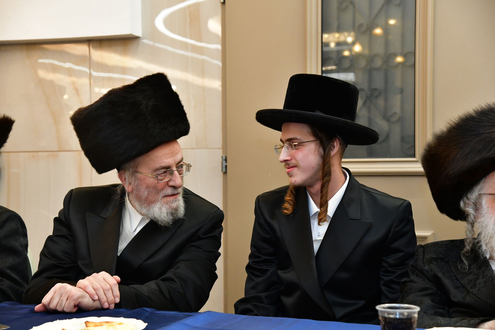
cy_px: 165
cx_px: 248
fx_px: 962
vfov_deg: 19.5
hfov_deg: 28.8
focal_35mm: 70
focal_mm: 70
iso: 3200
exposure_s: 1/100
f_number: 5.6
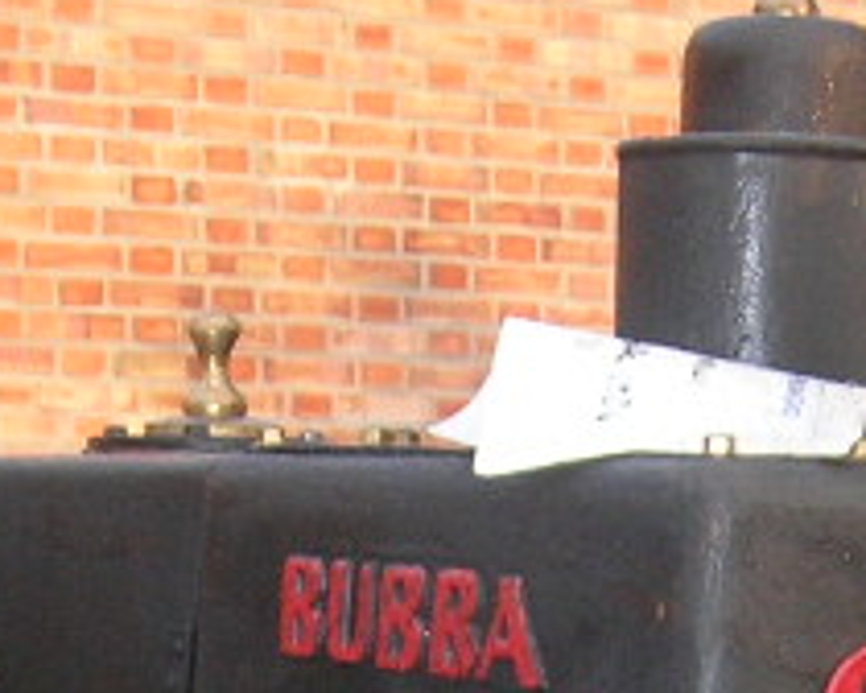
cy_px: 1295
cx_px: 602
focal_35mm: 181
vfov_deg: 8.2
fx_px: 4639
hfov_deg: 10.7
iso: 96
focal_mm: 7.8
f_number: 2.8
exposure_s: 1/60.1
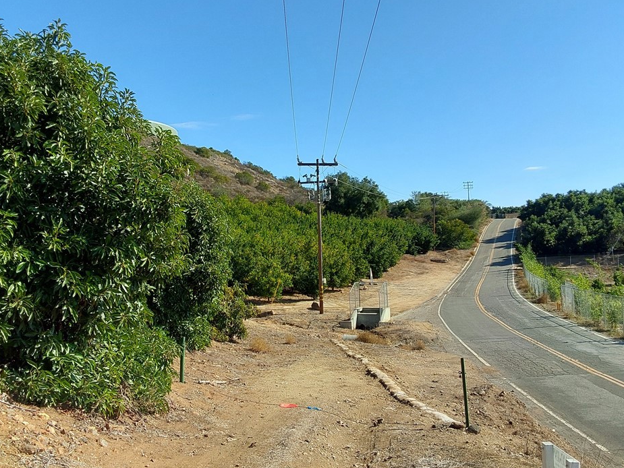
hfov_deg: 58.3
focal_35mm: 31
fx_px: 559
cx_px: 285
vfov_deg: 45.4
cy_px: 230
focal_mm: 2.91
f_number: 1.9
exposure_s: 1/1559
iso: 50
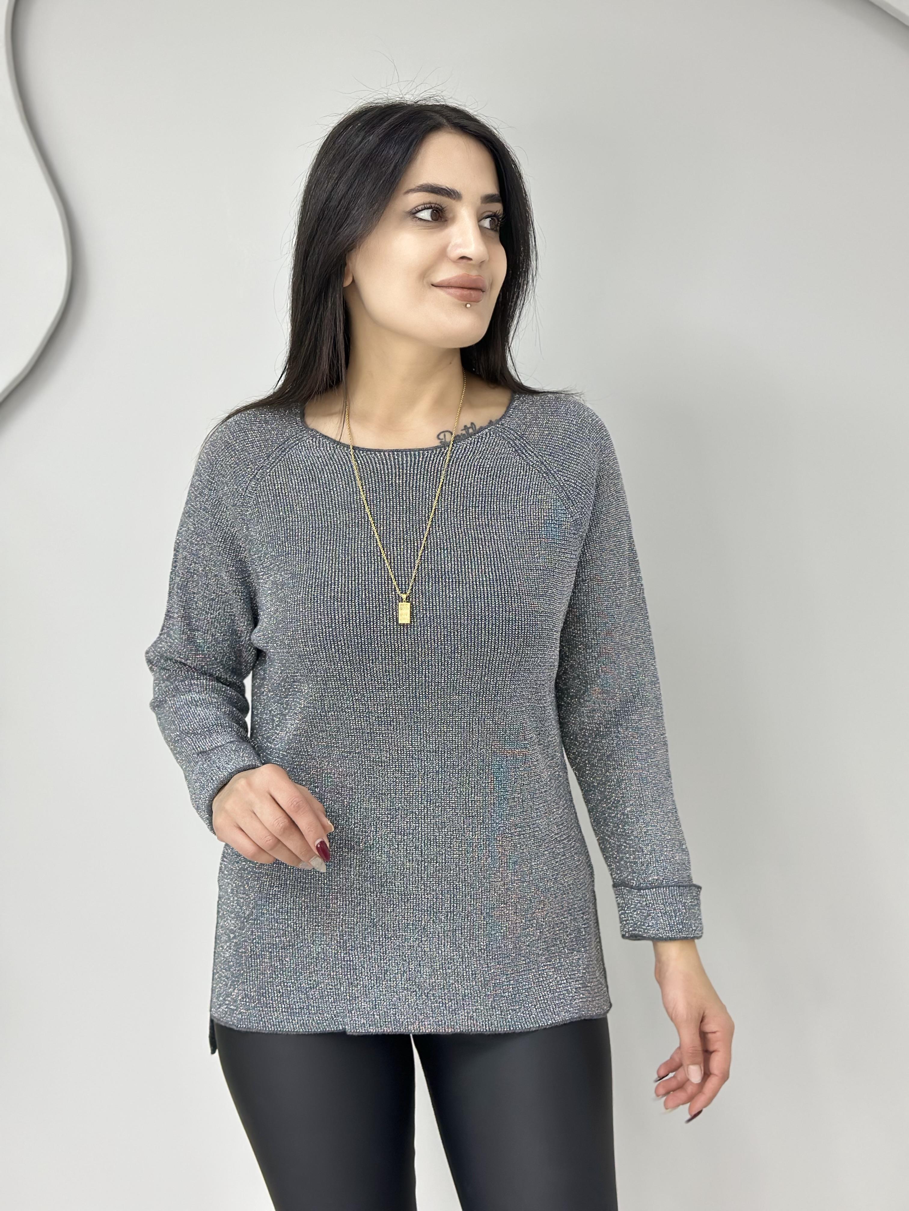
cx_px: 454
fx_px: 1681
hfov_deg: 30.3
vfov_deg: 39.7
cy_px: 606
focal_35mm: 48
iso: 160
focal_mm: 6.86
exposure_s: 1/100
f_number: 1.78
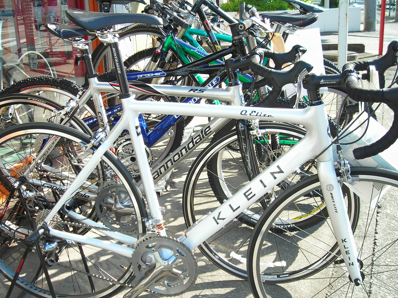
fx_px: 471
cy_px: 154
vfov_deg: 35.1
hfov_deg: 45.7
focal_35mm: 41
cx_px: 186
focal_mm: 6.3
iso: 50
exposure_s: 1/107
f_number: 3.2
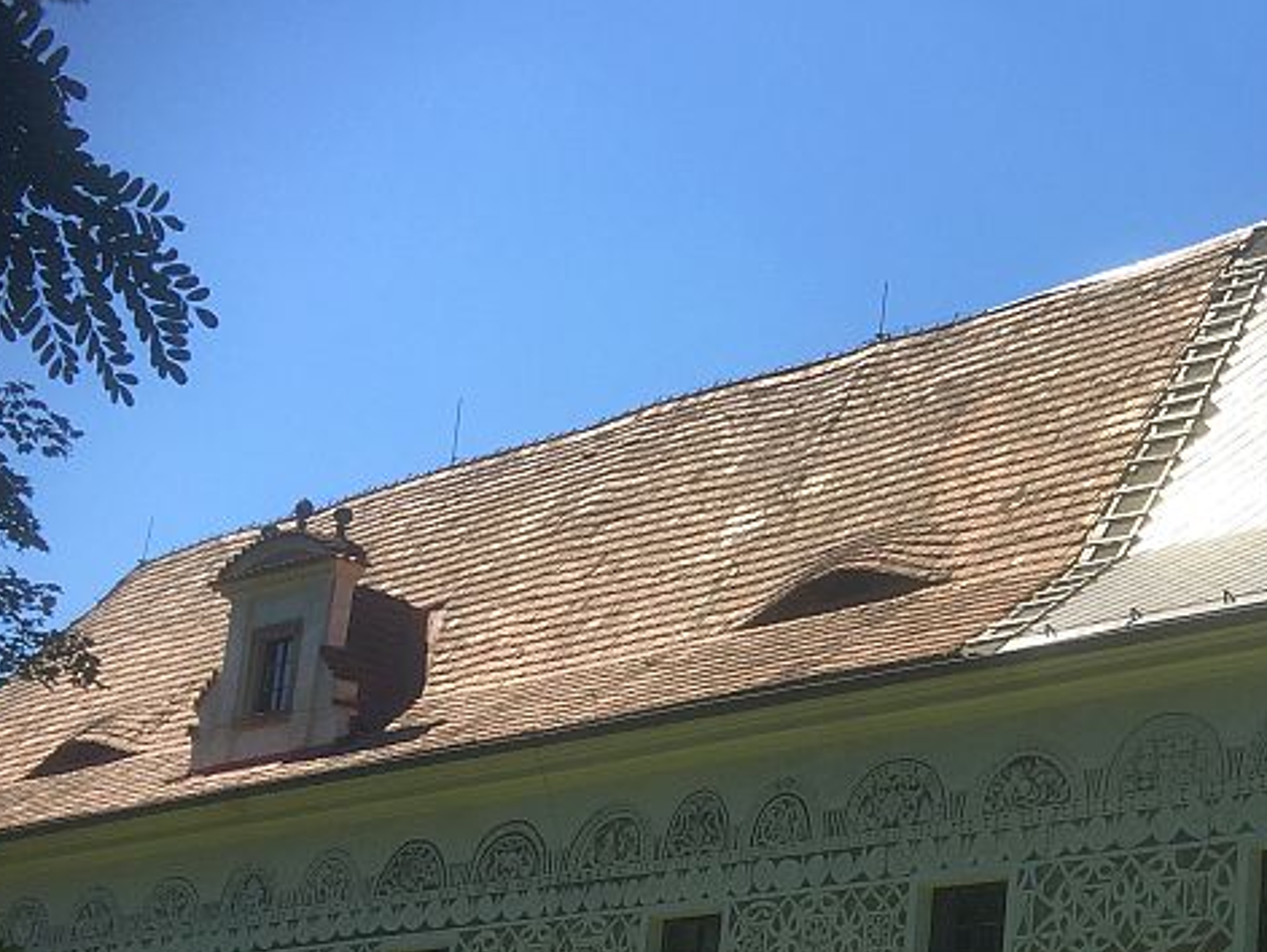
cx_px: 1254
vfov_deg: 22.6
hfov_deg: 28.8
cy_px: 904
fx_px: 2308
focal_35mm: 63
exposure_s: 1/1163
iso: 32
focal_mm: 4.15
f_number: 2.2
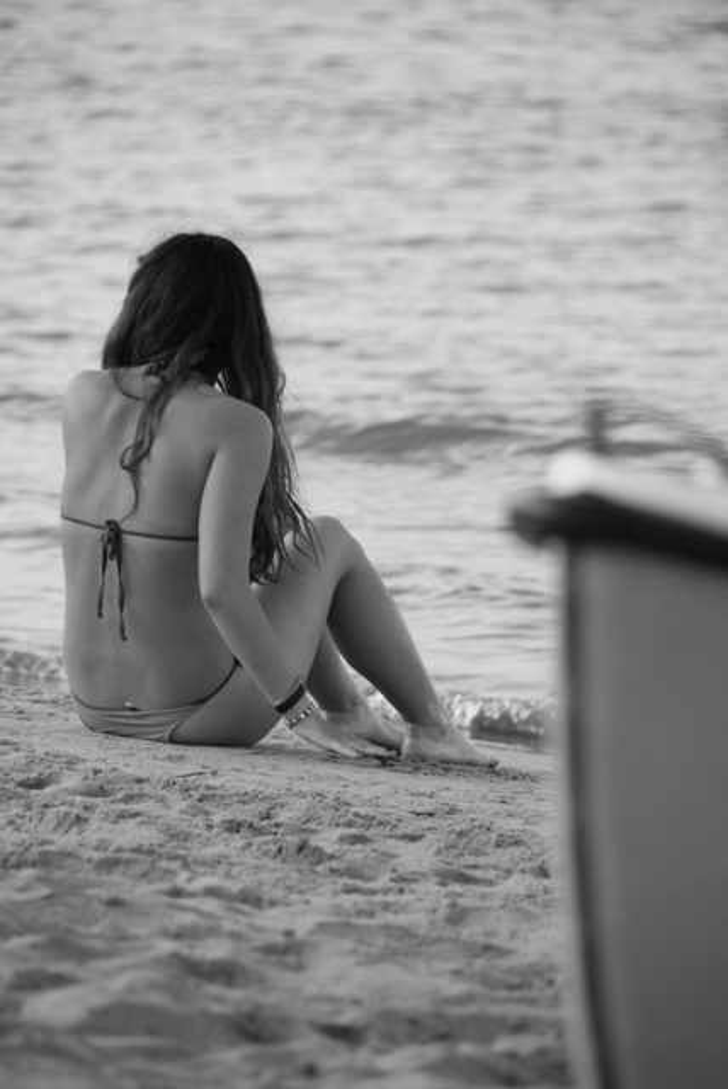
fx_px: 9080
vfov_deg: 6.9
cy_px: 544
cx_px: 364
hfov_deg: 4.6
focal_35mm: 300
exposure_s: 1/125
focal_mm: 200
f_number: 5.6
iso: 400
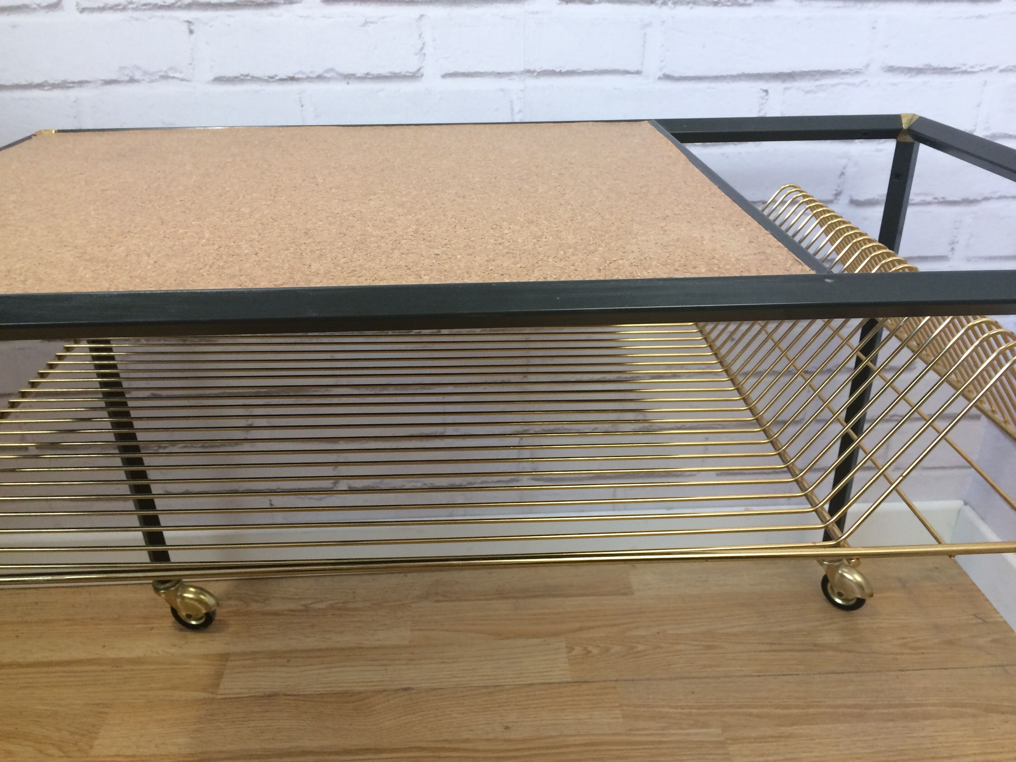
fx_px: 851
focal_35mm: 29
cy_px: 381
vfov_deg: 48.2
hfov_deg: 61.7
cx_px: 508
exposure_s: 1/33
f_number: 2.2
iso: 50
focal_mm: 4.15
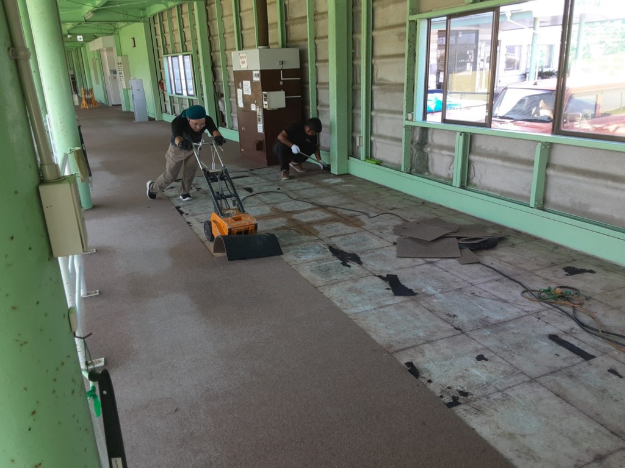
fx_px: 487
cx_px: 312
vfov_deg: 51.4
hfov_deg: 65.3
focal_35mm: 27
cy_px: 234
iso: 50
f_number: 1.9
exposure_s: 1/100
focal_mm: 2.91
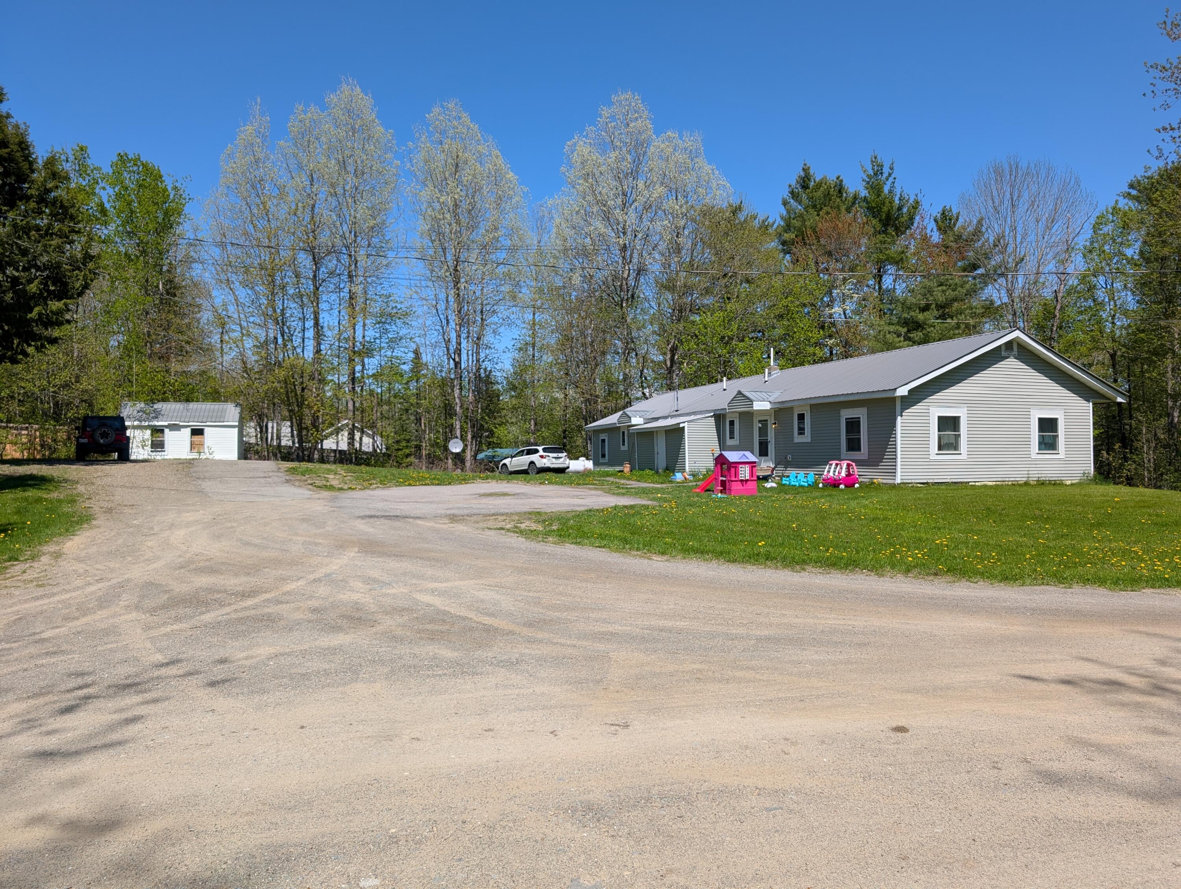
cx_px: 590
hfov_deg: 71.5
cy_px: 444
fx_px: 820
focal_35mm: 24
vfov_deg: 56.9
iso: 22
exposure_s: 1/8850
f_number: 1.68
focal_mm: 6.9
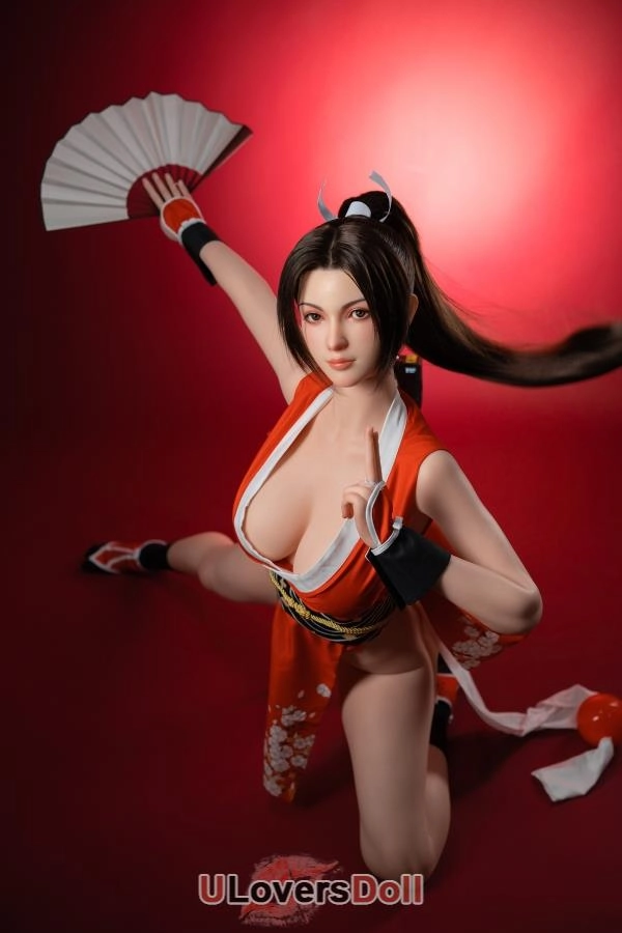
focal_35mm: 50
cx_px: 311
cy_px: 466
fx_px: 1296
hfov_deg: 27.0
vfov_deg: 39.6
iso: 200
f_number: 2.8
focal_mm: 50
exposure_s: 1/160
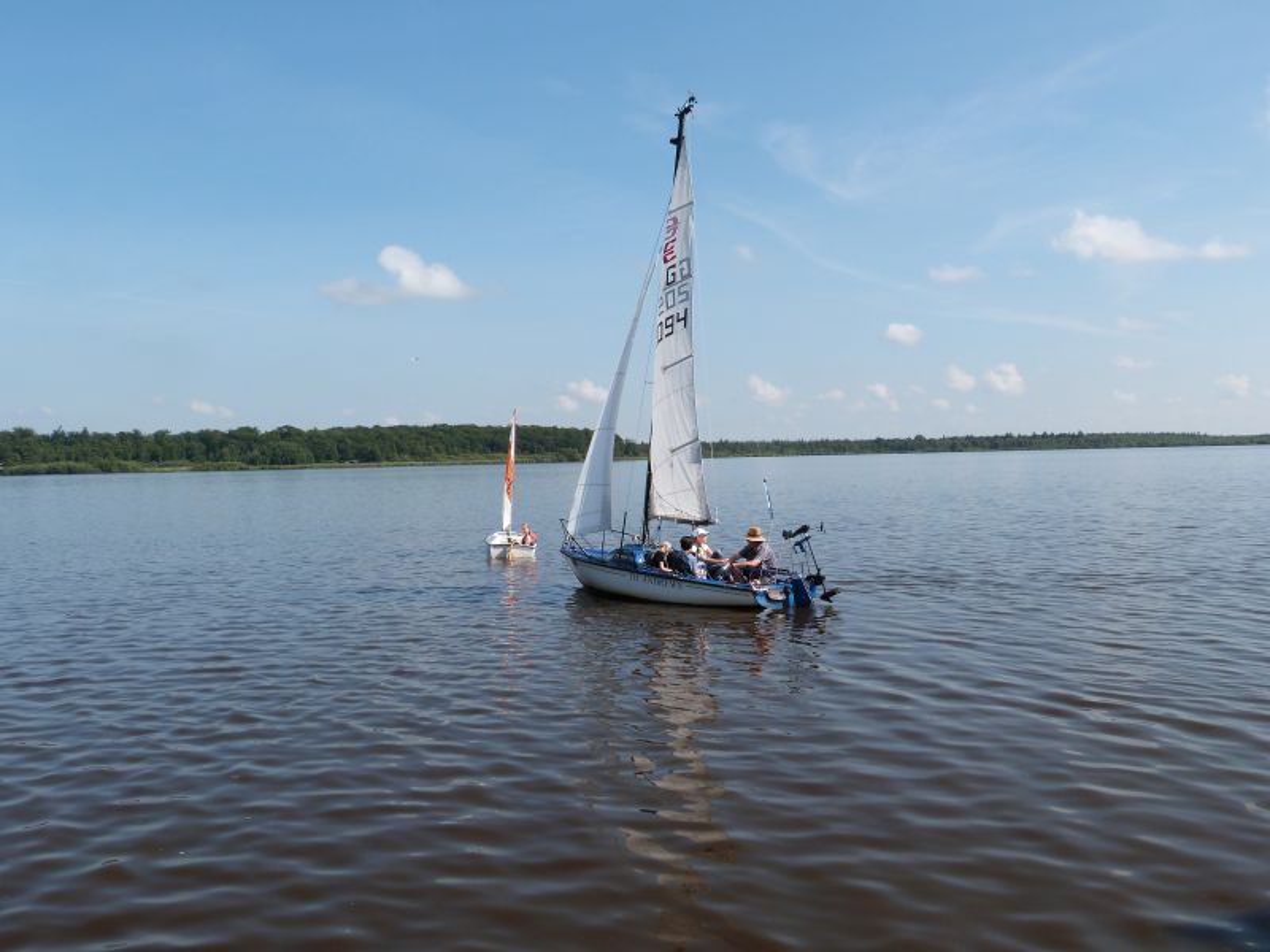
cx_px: 635
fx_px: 1174
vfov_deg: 44.2
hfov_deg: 56.8
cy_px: 476
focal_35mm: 32
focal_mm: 5.6
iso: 100
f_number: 5.6
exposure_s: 1/500
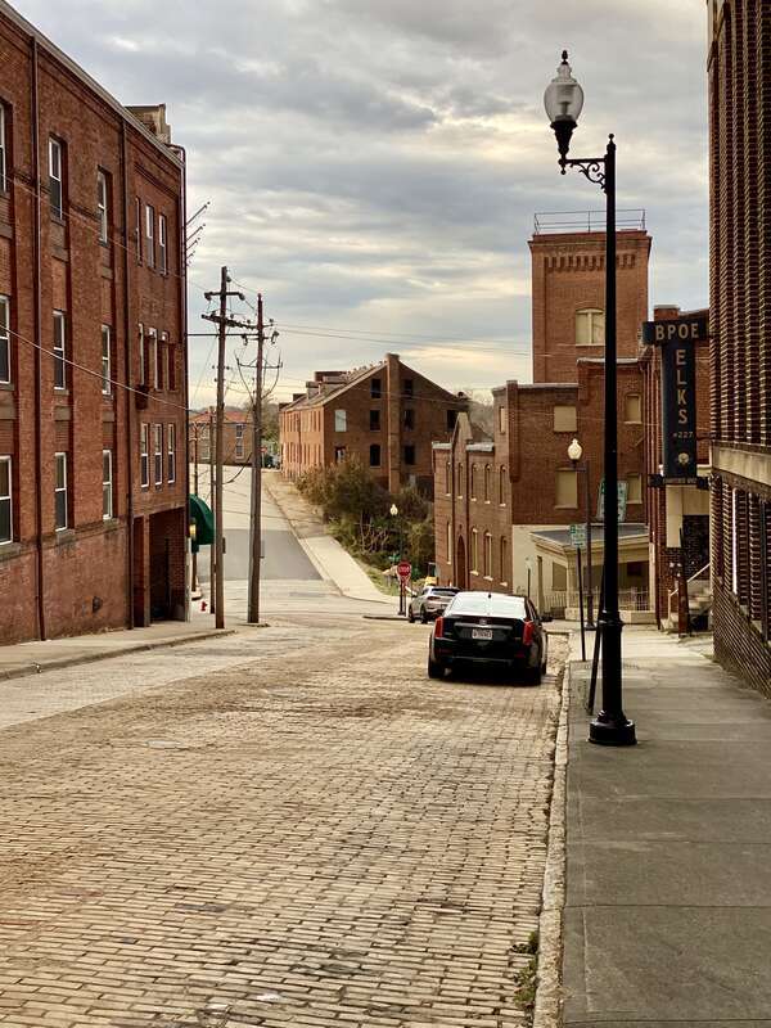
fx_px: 1544
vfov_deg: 36.8
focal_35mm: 52
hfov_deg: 28.0
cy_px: 514
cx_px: 386
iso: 20
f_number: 2
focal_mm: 6
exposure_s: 1/210
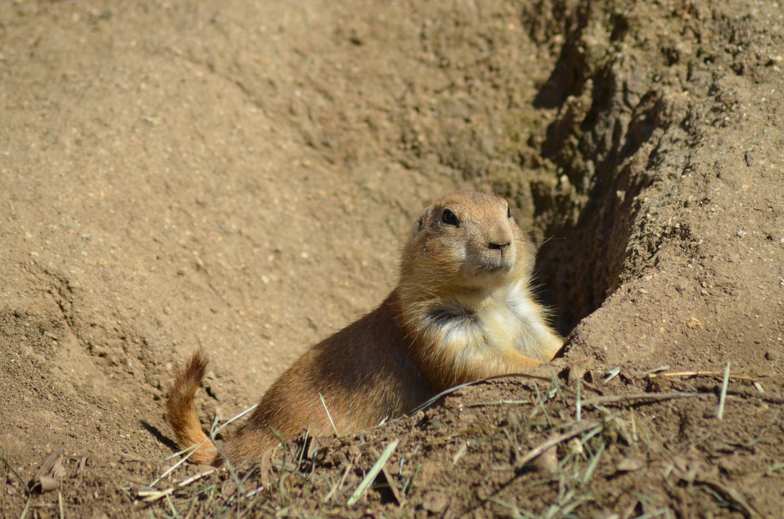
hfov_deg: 6.6
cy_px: 260
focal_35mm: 315
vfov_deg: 4.3
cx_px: 392
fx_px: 6846
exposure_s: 1/2000
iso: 320
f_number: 5.6
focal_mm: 210
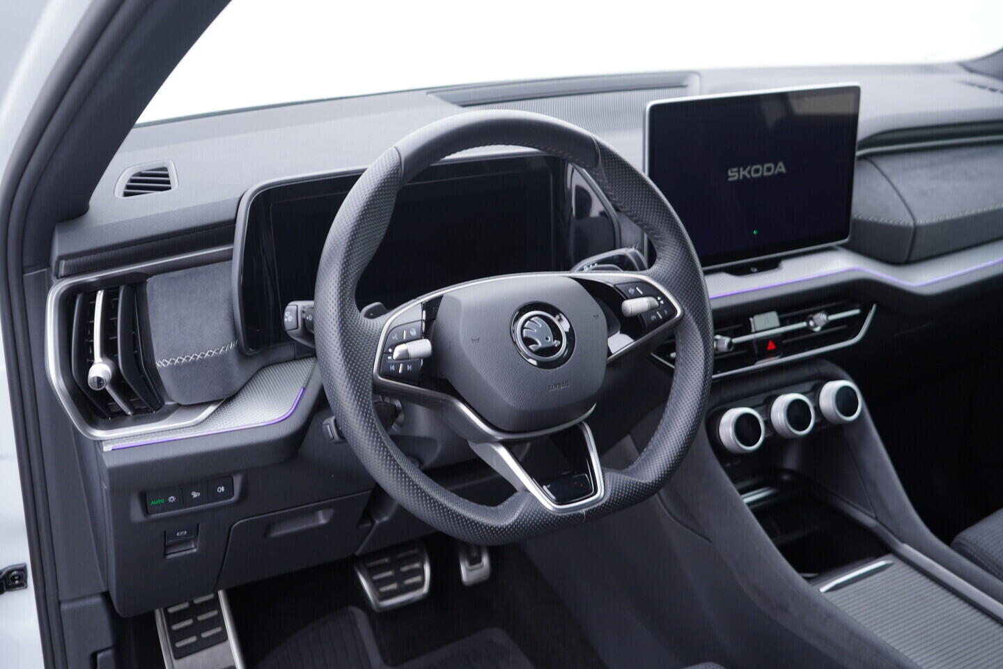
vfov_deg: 36.9
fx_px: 1003
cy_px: 334
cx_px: 502
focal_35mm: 36
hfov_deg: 53.1
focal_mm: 24
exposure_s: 1/40
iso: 200
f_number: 2.8
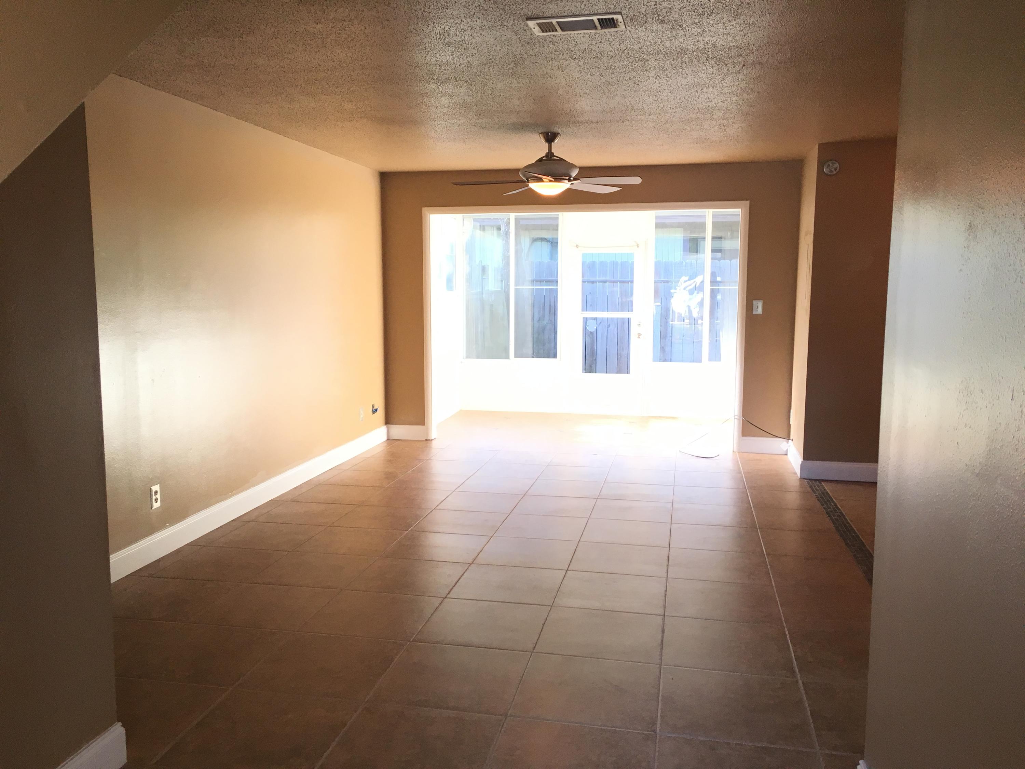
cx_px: 512
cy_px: 384
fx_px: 859
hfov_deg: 61.7
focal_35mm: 29
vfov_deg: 48.2
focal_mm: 4.15
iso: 25
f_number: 2.2
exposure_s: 1/30
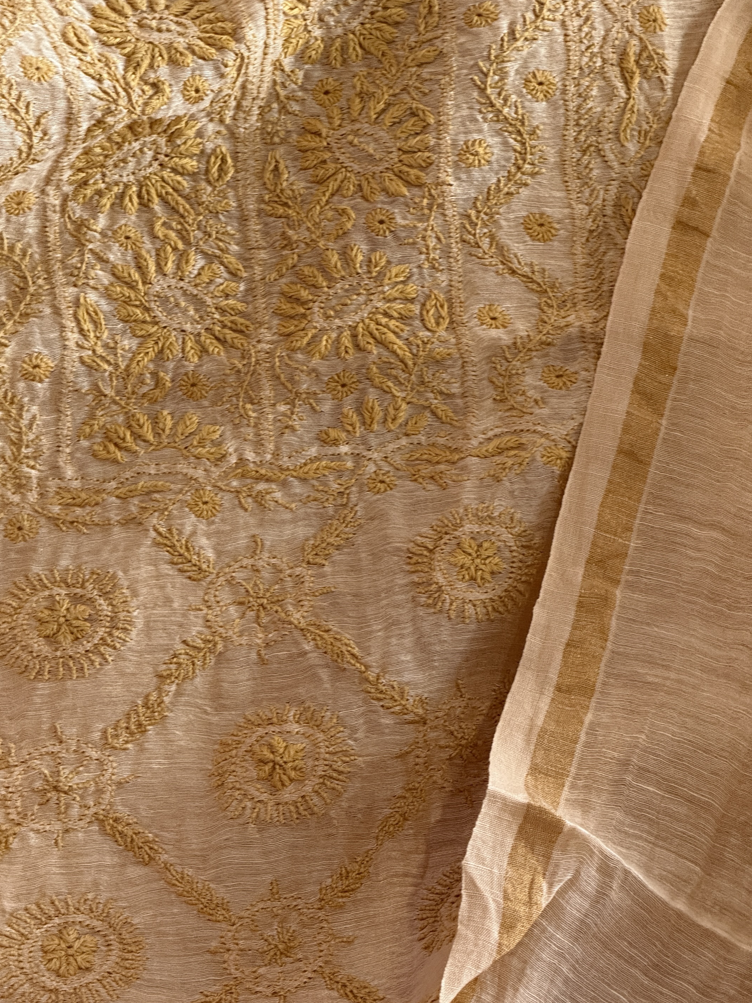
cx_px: 356
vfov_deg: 15.5
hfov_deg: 11.7
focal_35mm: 127
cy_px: 495
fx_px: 3679
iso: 320
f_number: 2.8
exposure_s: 1/50
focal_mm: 15.66
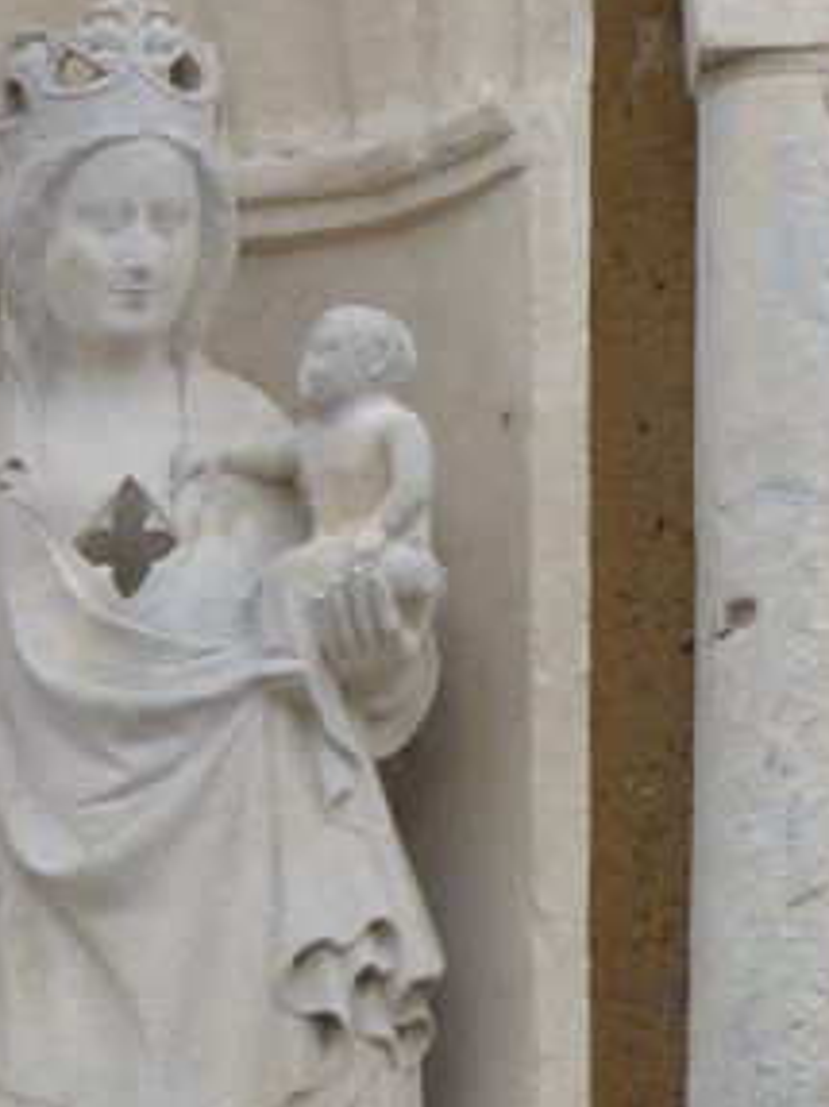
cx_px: 40
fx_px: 23167
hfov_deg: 2.0
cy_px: 683
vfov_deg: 2.7
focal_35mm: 725
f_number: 4
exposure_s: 1/400
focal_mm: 53.4
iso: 100
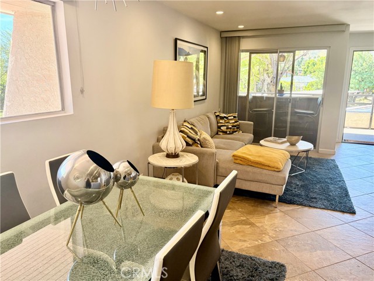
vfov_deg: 53.1
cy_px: 140
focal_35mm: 26
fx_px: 281
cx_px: 187
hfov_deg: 67.3
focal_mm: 5.96
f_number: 1.6
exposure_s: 1/191
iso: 125
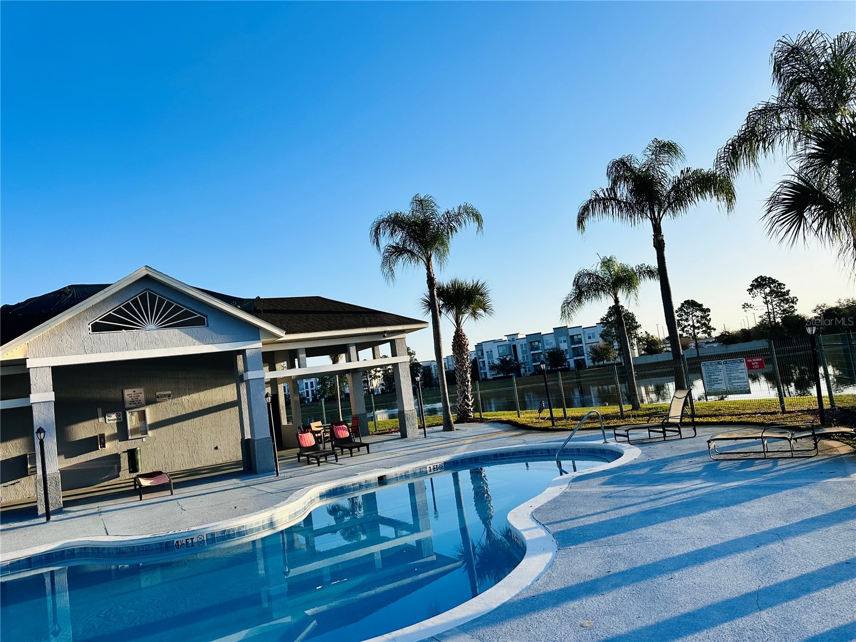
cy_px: 321
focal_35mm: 24
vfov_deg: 56.8
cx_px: 428
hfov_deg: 71.6
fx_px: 593
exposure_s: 1/2809
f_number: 1.78
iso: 80
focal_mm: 6.86
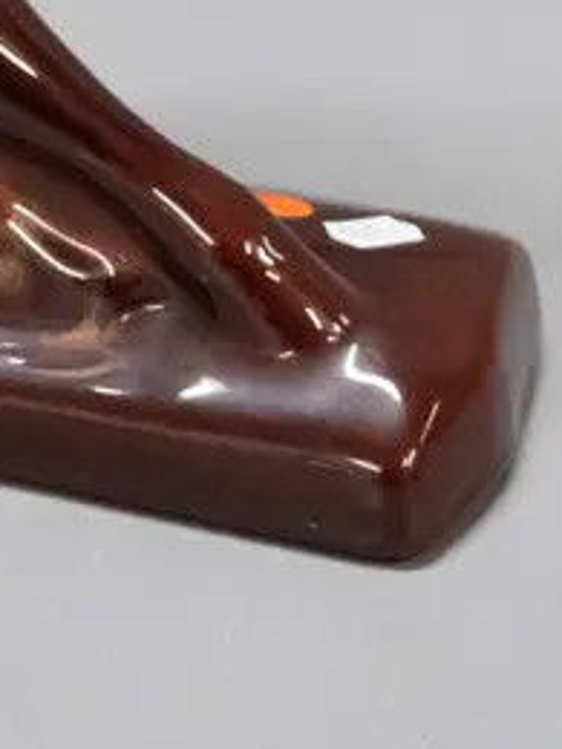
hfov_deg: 8.5
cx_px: -89
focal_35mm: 173
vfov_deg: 10.5
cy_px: -717
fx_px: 3745
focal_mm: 22
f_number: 4.5
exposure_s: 1/160
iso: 3200
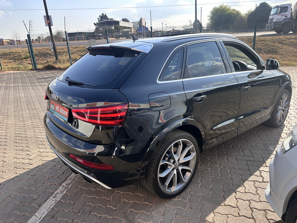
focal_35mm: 24
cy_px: 112
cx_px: 148
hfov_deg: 71.6
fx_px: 206
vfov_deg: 56.8
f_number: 1.78
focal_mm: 6.86
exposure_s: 1/1062
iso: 80
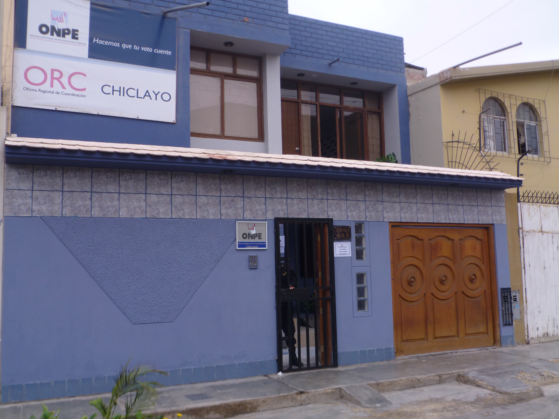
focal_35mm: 34
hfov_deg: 54.0
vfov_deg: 41.8
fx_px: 549
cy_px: 210
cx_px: 280
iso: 100
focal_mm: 6.1
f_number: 3.7
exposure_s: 1/640
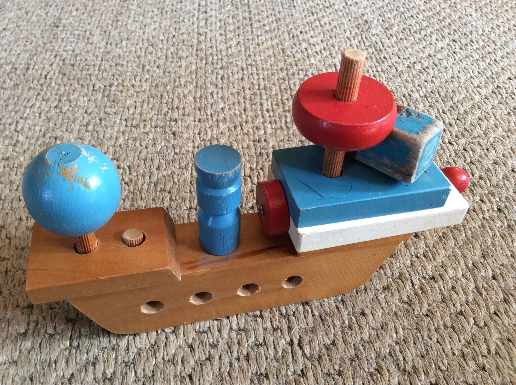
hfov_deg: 56.9
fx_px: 476
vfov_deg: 44.1
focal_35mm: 32
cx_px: 258
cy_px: 192
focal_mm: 3.3
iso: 80
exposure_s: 1/25
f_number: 2.4
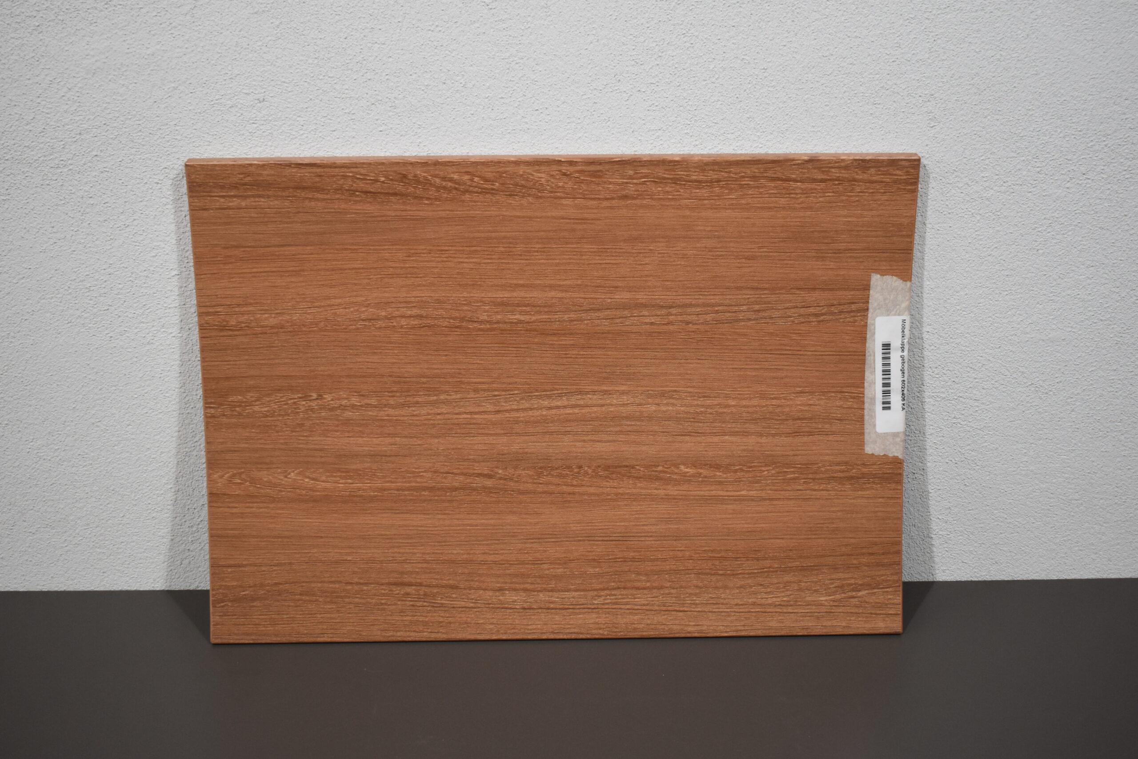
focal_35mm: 45
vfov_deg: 29.9
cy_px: 380
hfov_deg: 43.6
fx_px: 1422
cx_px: 569
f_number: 4.2
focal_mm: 30
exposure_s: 1/250
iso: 800
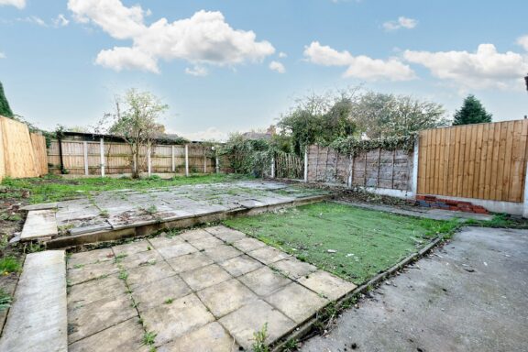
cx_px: 264
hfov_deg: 100.4
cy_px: 176
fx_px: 220
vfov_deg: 77.3
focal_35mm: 15
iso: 200
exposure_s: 1/75
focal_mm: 10
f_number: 4
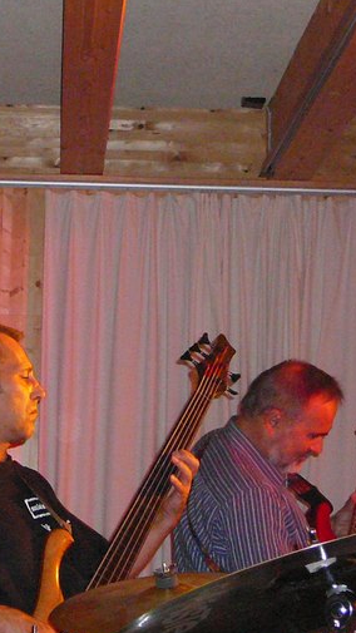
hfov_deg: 12.2
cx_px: -55
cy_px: 377
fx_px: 1628
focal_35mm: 97
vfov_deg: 22.0
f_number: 3.2
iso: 400
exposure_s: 1/30
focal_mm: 6.7
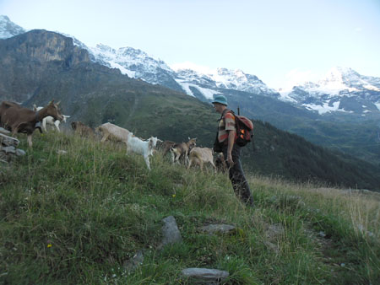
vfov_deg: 51.4
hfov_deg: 65.3
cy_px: 142
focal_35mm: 27
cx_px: 190
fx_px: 297
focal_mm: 4.9
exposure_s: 1/90
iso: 80
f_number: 3.5
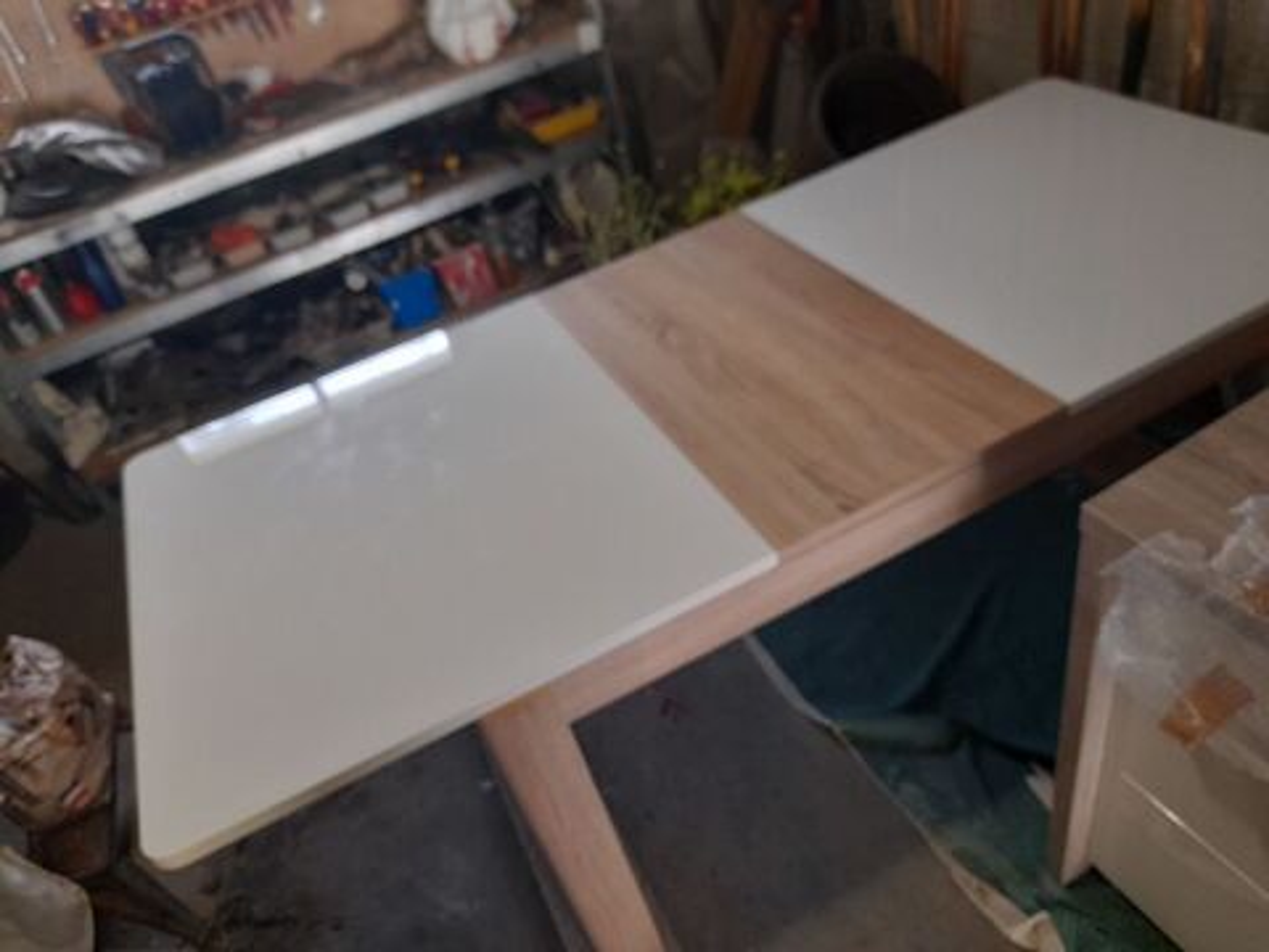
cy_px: 476
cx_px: 634
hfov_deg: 69.4
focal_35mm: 25
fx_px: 916
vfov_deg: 54.9
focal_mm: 4.6
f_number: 2
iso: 320
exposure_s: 1/50
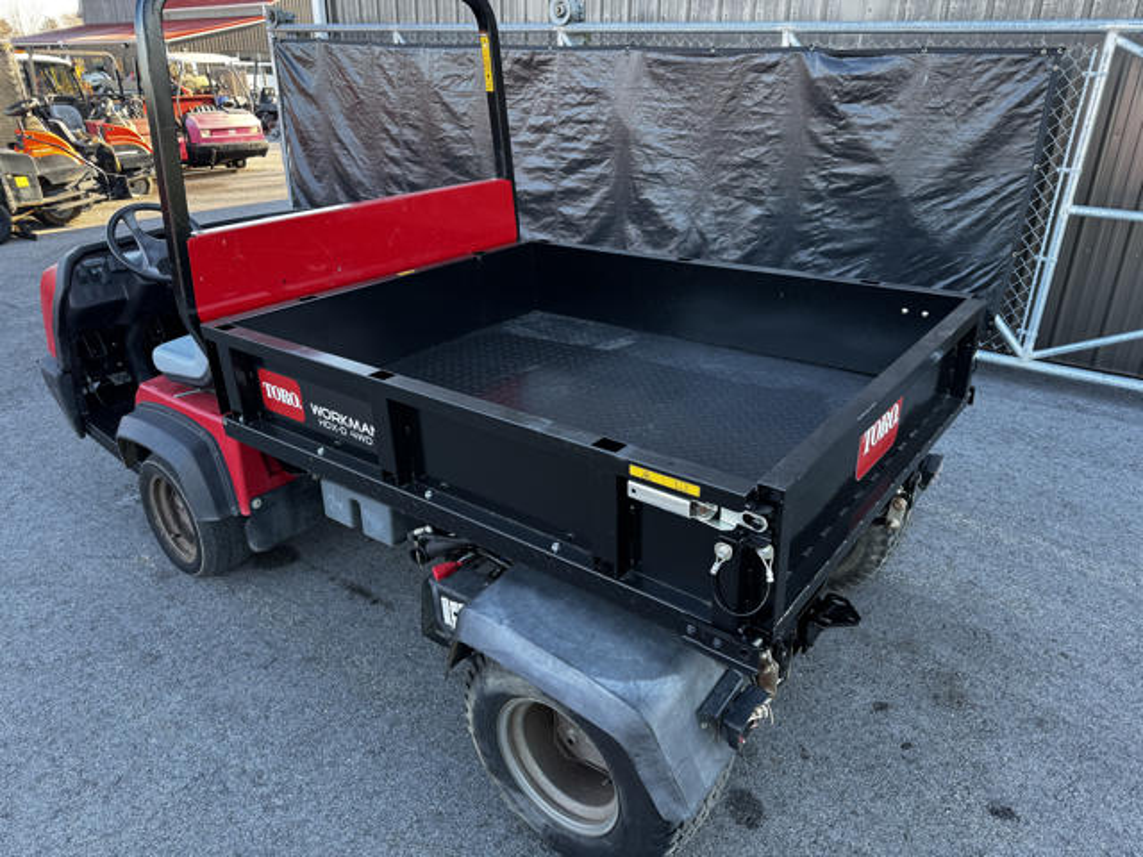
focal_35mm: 24
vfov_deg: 56.8
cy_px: 428
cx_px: 572
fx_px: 792
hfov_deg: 71.6
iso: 64
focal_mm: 6.76
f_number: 1.78
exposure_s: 1/121
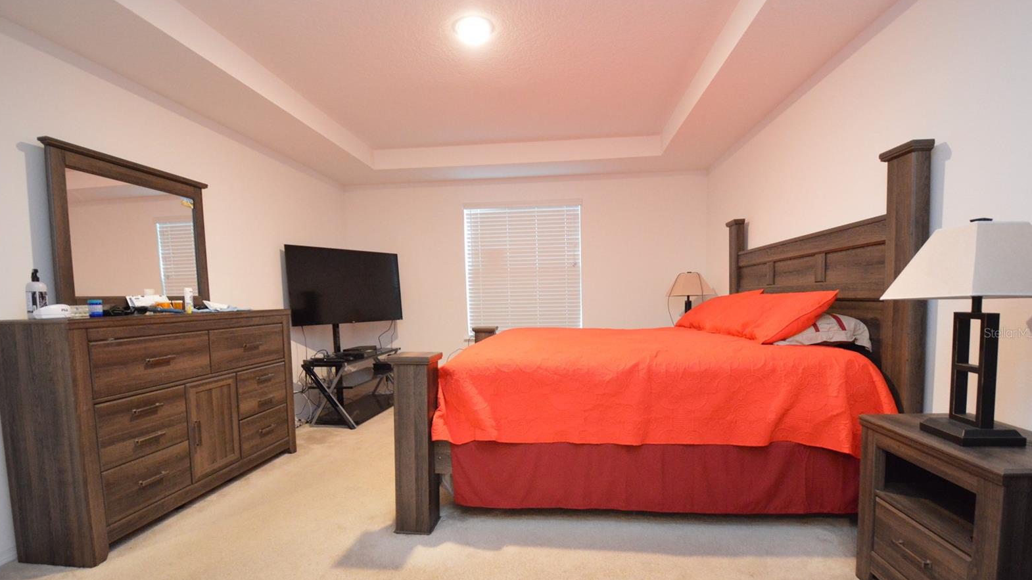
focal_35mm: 16
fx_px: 438
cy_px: 333
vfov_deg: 66.7
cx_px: 517
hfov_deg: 99.4
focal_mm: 10
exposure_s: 1/40
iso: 3200
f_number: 3.5
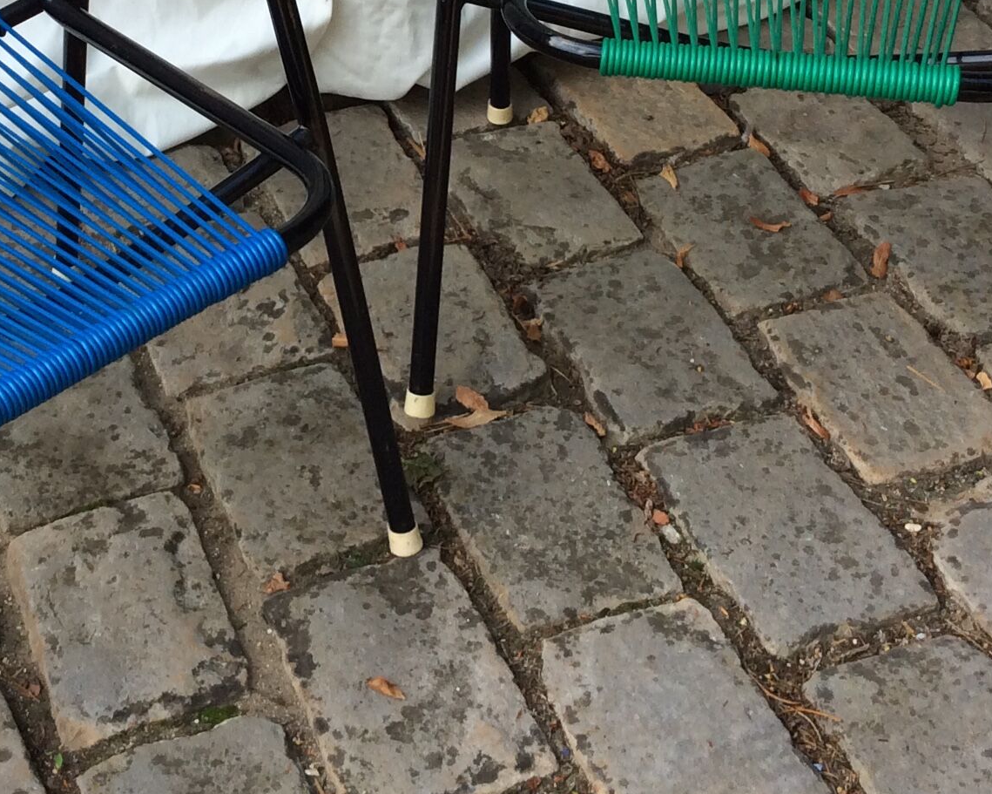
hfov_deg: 26.5
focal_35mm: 71
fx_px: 2084
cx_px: 276
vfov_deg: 21.1
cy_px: 97
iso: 32
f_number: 2.4
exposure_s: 1/240
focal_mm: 3.3
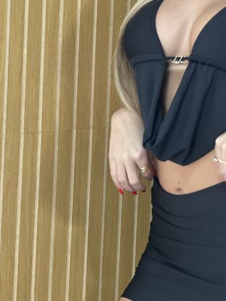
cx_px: 217
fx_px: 1481
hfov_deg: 8.7
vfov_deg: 11.6
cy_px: 52
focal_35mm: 170
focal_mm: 9
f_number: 2.8
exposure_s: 1/120
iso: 160
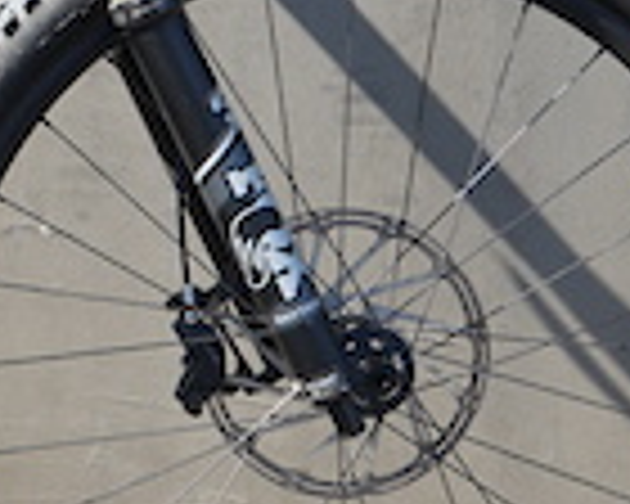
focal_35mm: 215
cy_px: -155
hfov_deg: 8.6
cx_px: -536
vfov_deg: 7.1
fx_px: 4009
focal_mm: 40
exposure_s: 1/200
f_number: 5
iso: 100
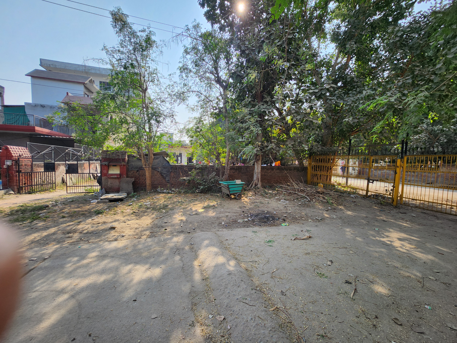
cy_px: 172
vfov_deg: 89.9
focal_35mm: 13
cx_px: 228
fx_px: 172
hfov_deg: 106.2
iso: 32
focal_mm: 1.74
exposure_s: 1/470
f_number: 2.2
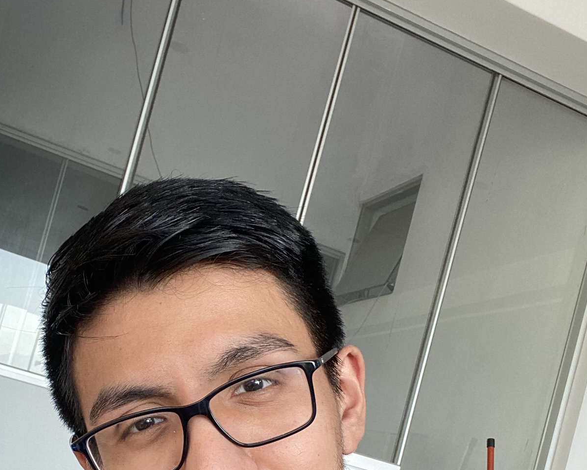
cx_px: 232
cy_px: 441
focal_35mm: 50
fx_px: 869
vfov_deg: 28.8
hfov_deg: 37.2
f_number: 2.2
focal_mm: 2.71
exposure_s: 1/122
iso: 64
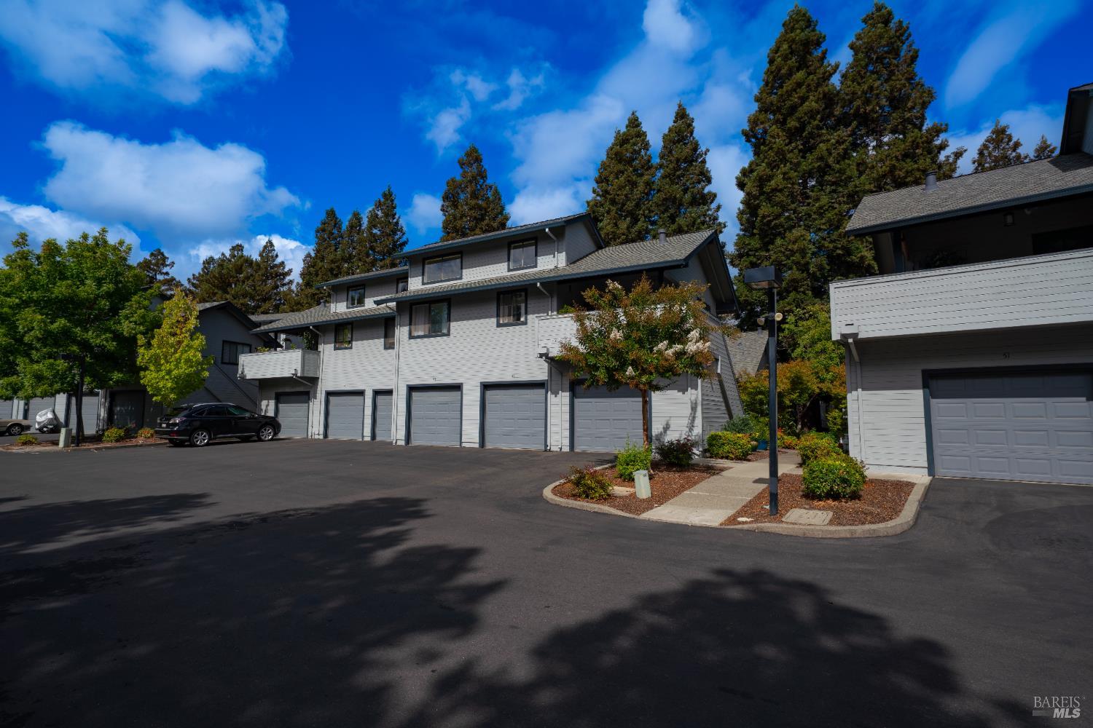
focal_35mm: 18
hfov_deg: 90.0
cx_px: 546
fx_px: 546
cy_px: 364
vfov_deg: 67.4
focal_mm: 18
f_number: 9
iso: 100
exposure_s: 1/250
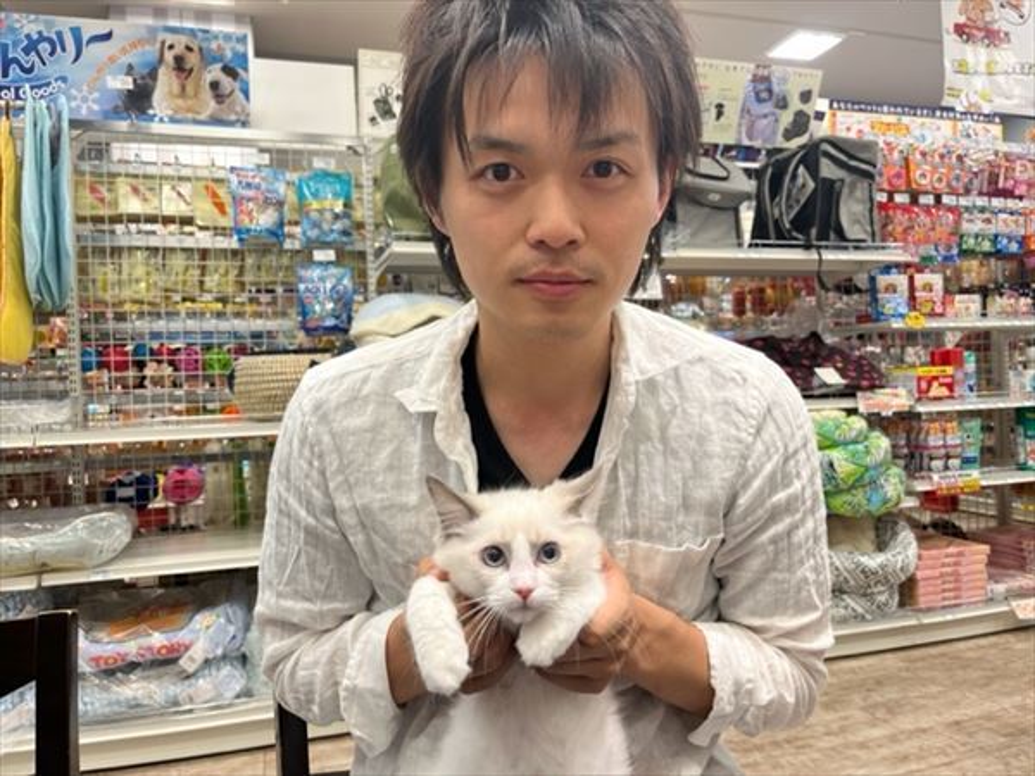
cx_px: 518
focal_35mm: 26
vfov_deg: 53.1
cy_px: 388
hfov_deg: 67.3
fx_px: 777
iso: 100
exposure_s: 1/100
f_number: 1.6
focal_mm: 5.1
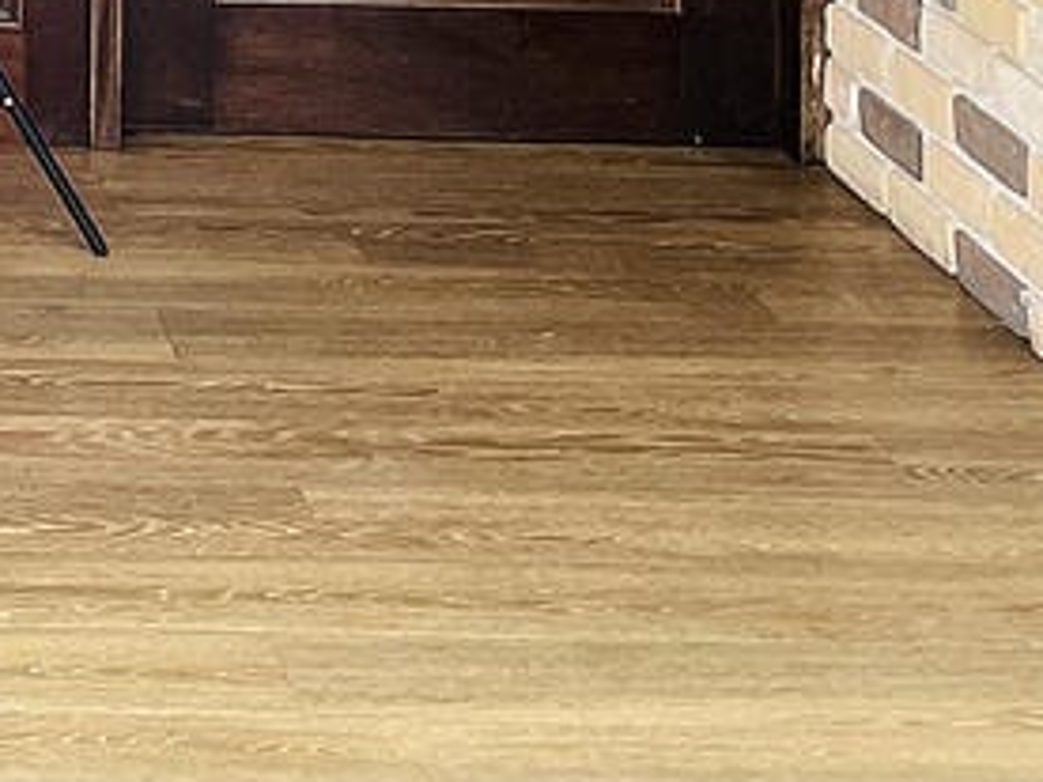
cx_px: -408
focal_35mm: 113
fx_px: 3405
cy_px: -892
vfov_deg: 11.5
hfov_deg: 16.2
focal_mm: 4.2
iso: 125
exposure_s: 1/121
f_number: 1.6
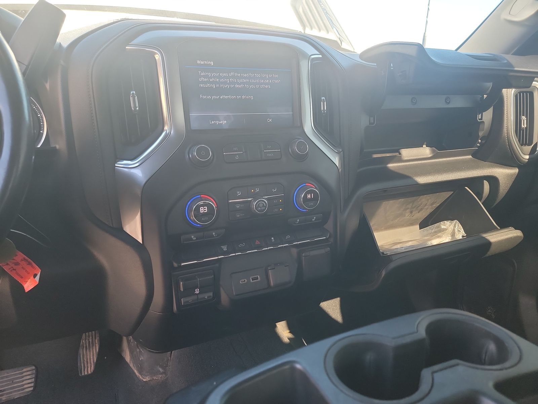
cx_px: 269
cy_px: 202
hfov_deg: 71.6
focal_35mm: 24
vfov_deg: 56.8
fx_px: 373
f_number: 1.8
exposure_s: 1/59
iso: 122
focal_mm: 6.7
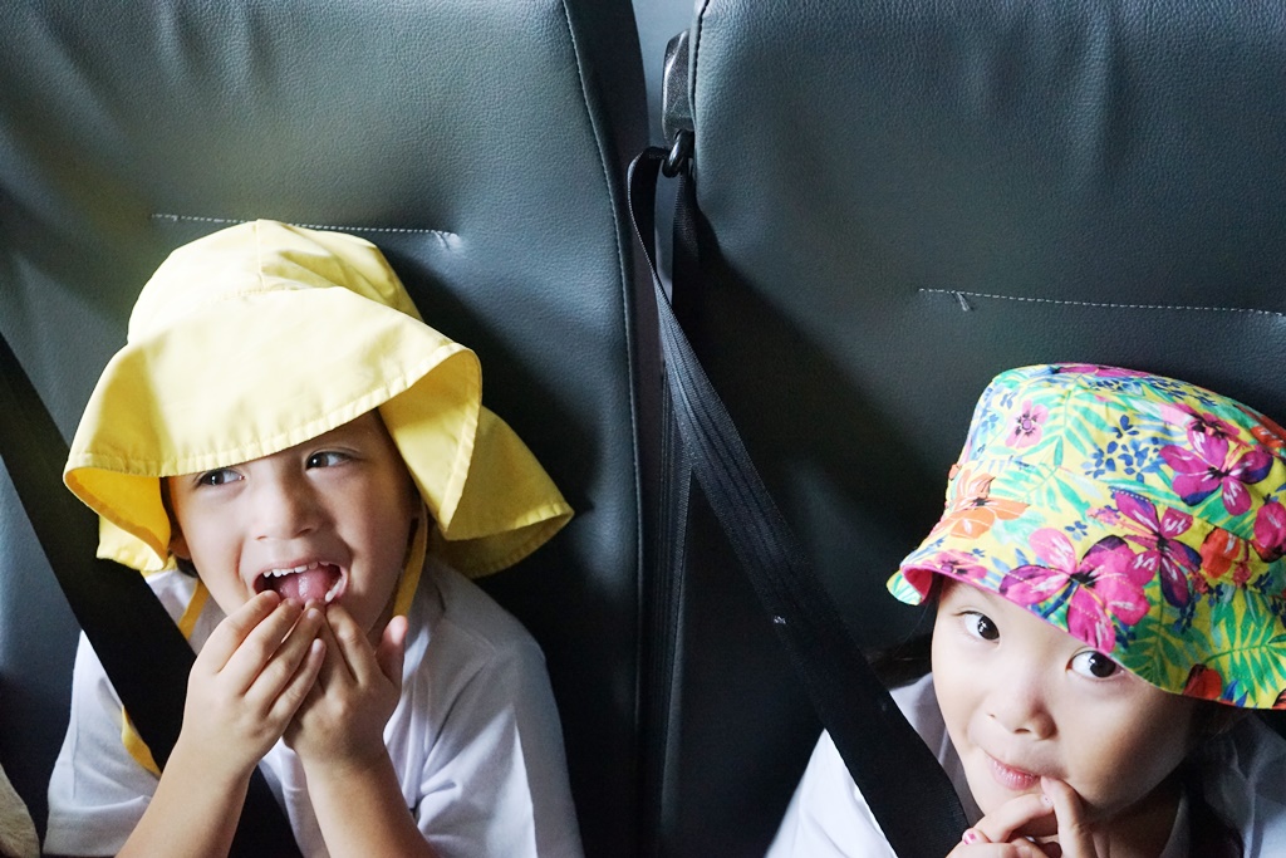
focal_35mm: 44
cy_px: 429
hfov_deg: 44.5
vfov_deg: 30.5
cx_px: 643
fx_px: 1572
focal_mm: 44
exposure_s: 1/125
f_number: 4.5
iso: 6400
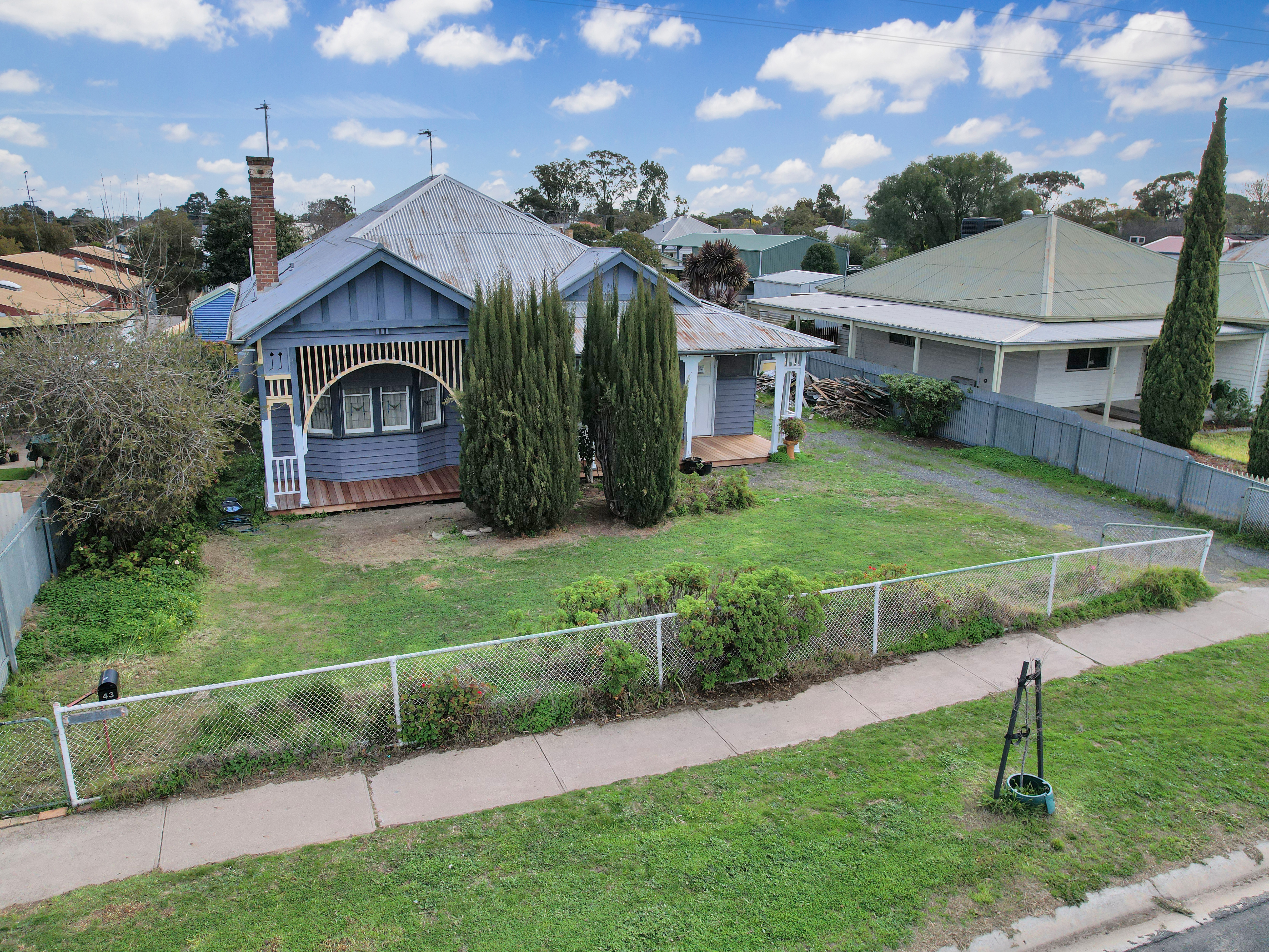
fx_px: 880
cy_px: 479
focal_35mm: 24
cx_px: 616
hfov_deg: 71.6
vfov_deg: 56.8
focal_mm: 8.38
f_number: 2.8
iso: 100
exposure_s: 1/1250
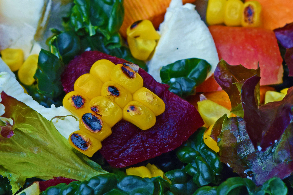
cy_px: 29
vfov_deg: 7.6
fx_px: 1465
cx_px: 110
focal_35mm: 180
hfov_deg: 11.4
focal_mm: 55
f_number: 8
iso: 320
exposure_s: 1/250
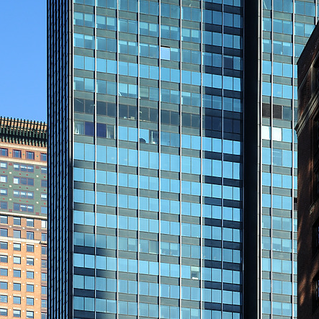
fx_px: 1564
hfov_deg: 11.6
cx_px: 111
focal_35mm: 150
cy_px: 135
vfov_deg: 11.6
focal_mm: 58
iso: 200
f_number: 9
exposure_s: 1/200
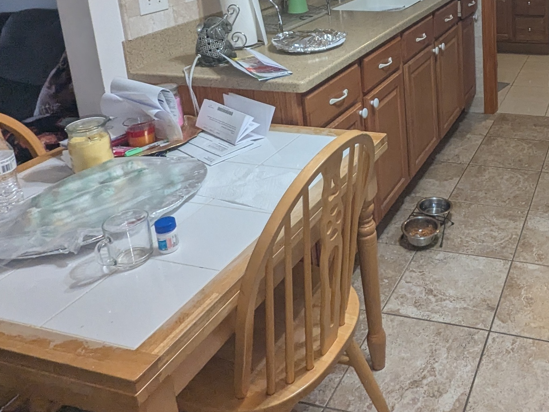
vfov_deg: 36.9
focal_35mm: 36
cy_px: 35
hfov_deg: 47.0
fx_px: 571
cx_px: 479
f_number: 2.2
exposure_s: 1/60
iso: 405
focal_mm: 2.35
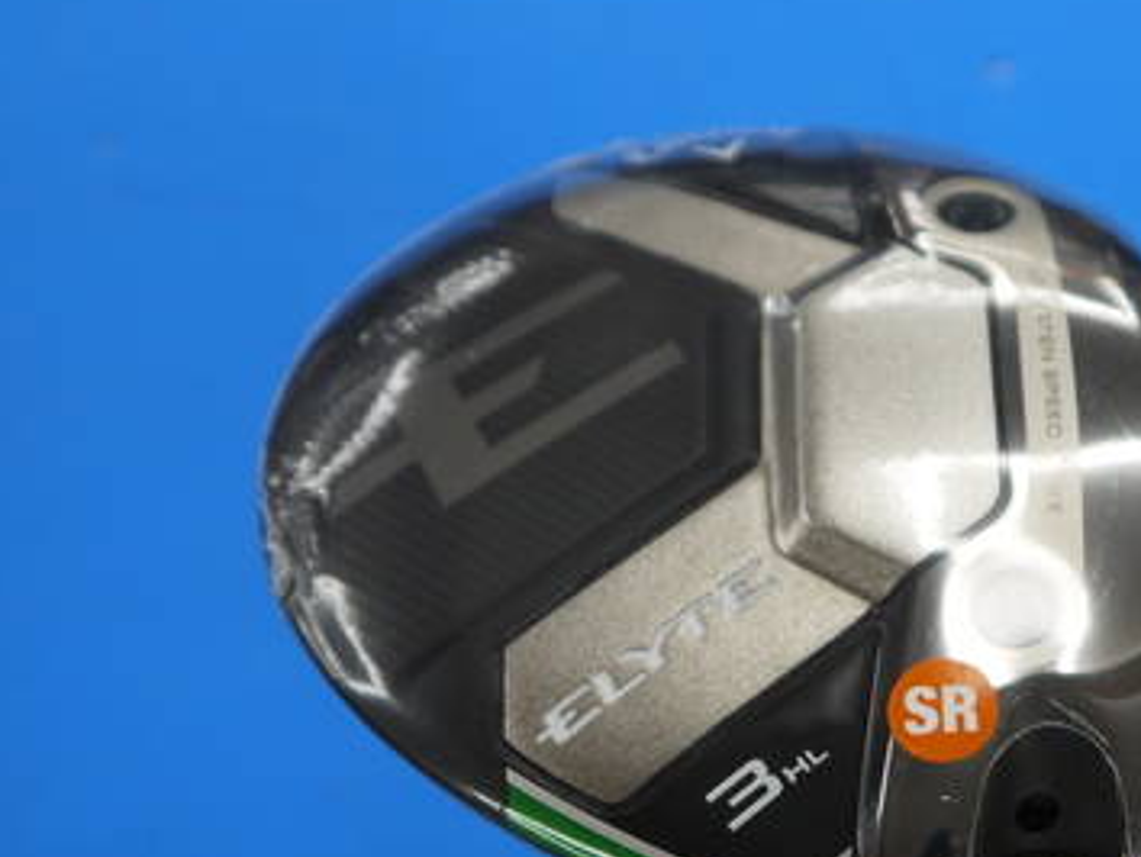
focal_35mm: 94
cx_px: 861
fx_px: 3100
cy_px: 648
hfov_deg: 20.7
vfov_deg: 15.7
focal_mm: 26
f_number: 4.7
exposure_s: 1/80
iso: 160
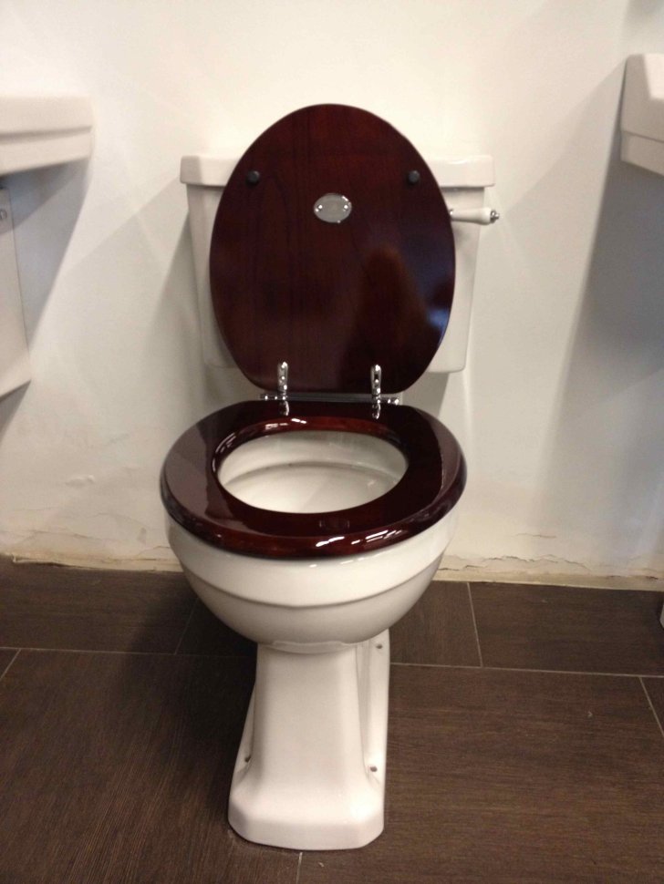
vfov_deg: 52.6
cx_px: 332
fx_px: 895
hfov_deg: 40.7
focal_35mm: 35
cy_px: 442
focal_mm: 4.28
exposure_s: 1/20
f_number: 2.4
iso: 160
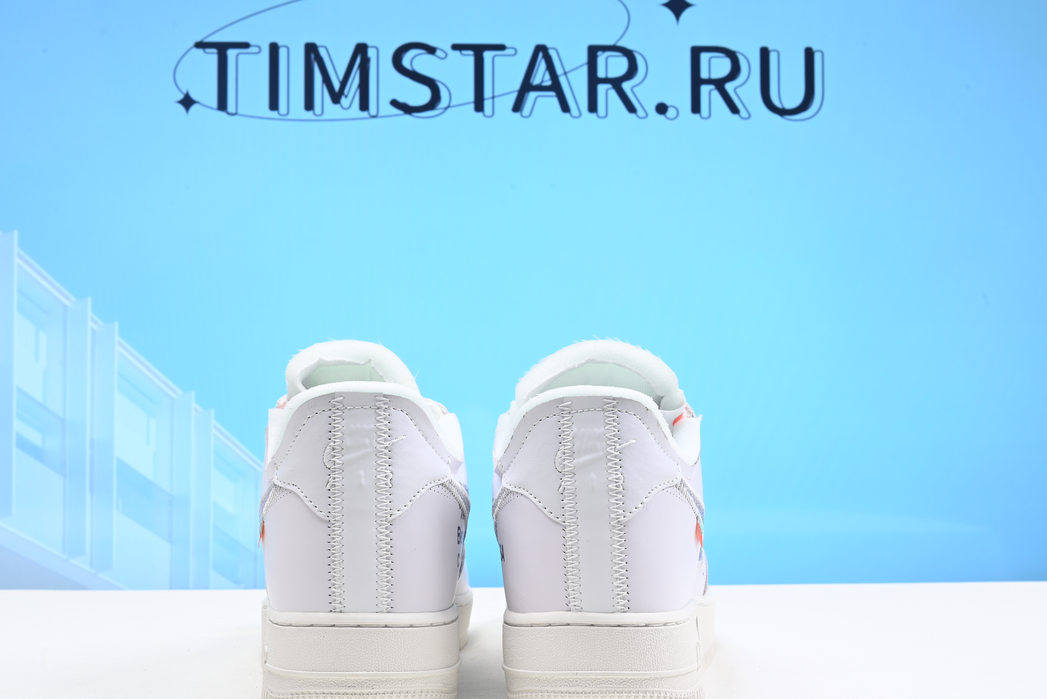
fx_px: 1397
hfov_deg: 41.0
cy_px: 382
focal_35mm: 48
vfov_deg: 28.1
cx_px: 466
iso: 100
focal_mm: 40
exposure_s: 1/2
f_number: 16
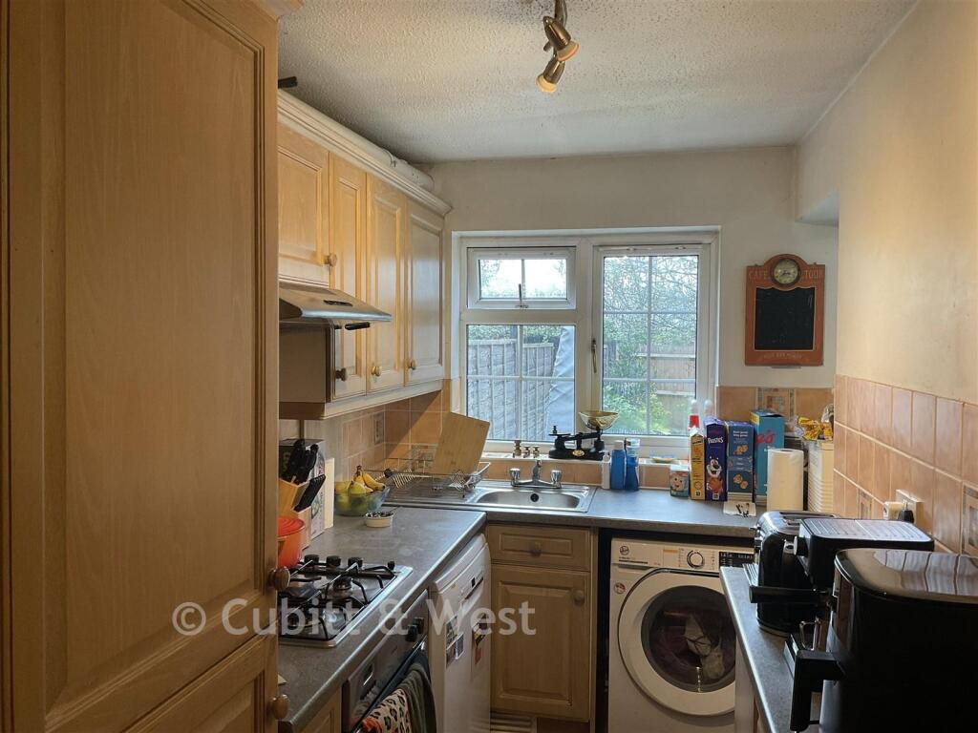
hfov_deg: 61.7
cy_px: 366
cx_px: 489
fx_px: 819
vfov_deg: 48.2
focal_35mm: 29
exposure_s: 1/50
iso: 50
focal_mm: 3
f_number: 1.8
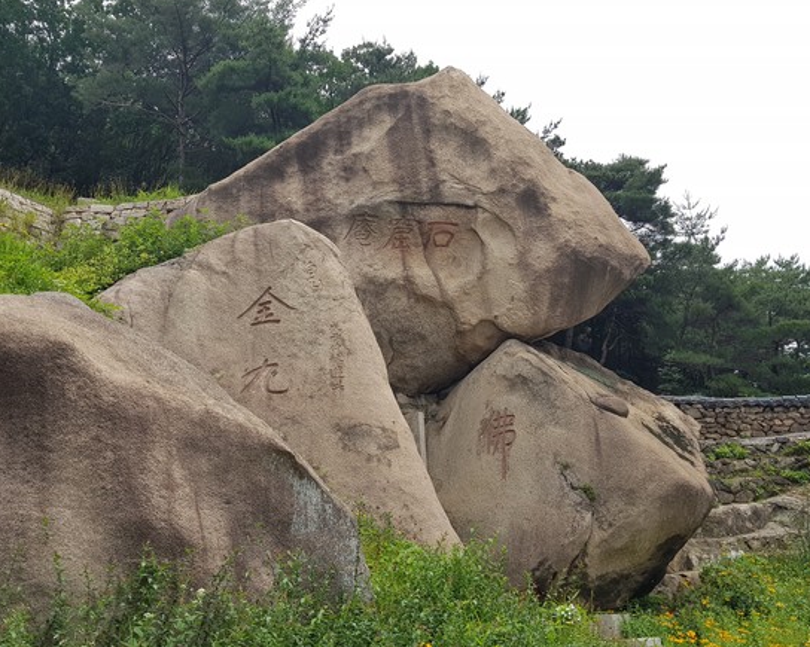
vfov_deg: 51.5
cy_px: 317
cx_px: 393
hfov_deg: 62.2
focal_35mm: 28
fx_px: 671
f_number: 1.7
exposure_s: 1/1592
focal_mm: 4.2
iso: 40
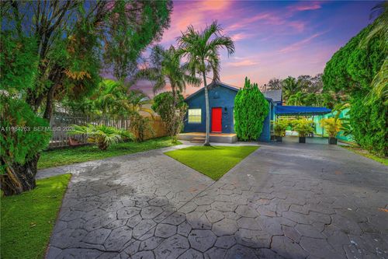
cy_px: 130
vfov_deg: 81.2
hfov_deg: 104.3
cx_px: 194
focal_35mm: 14
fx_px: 151
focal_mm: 14
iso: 400
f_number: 8
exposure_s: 1/2000
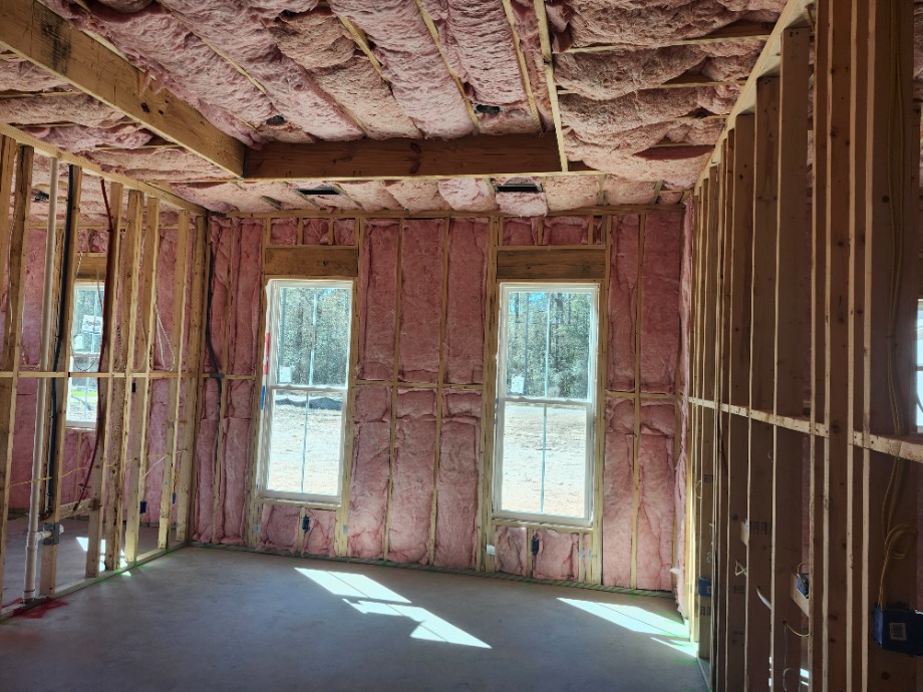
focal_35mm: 23
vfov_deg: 58.9
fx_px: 613
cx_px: 462
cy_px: 346
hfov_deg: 73.9
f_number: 1.8
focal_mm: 5.54
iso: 40
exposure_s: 1/180
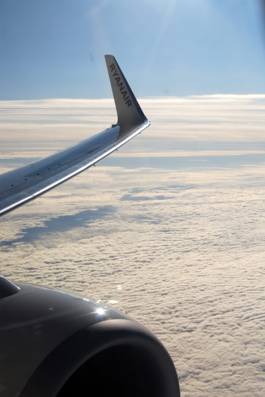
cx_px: 132
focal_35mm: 52
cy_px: 198
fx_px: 578
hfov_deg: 25.8
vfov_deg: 37.8
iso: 100
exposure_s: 1/500
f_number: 11
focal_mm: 35
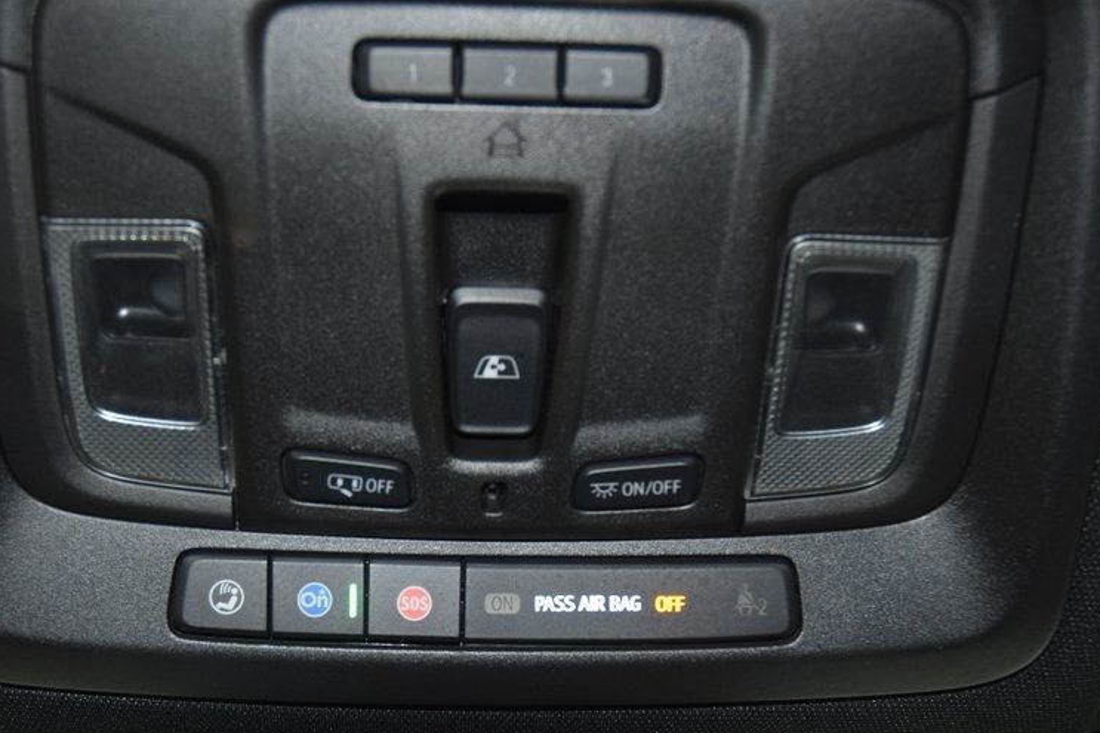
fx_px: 1579
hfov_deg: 38.4
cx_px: 494
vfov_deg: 26.0
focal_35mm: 52
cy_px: 478
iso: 560
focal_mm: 25
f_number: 3.8
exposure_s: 1/20
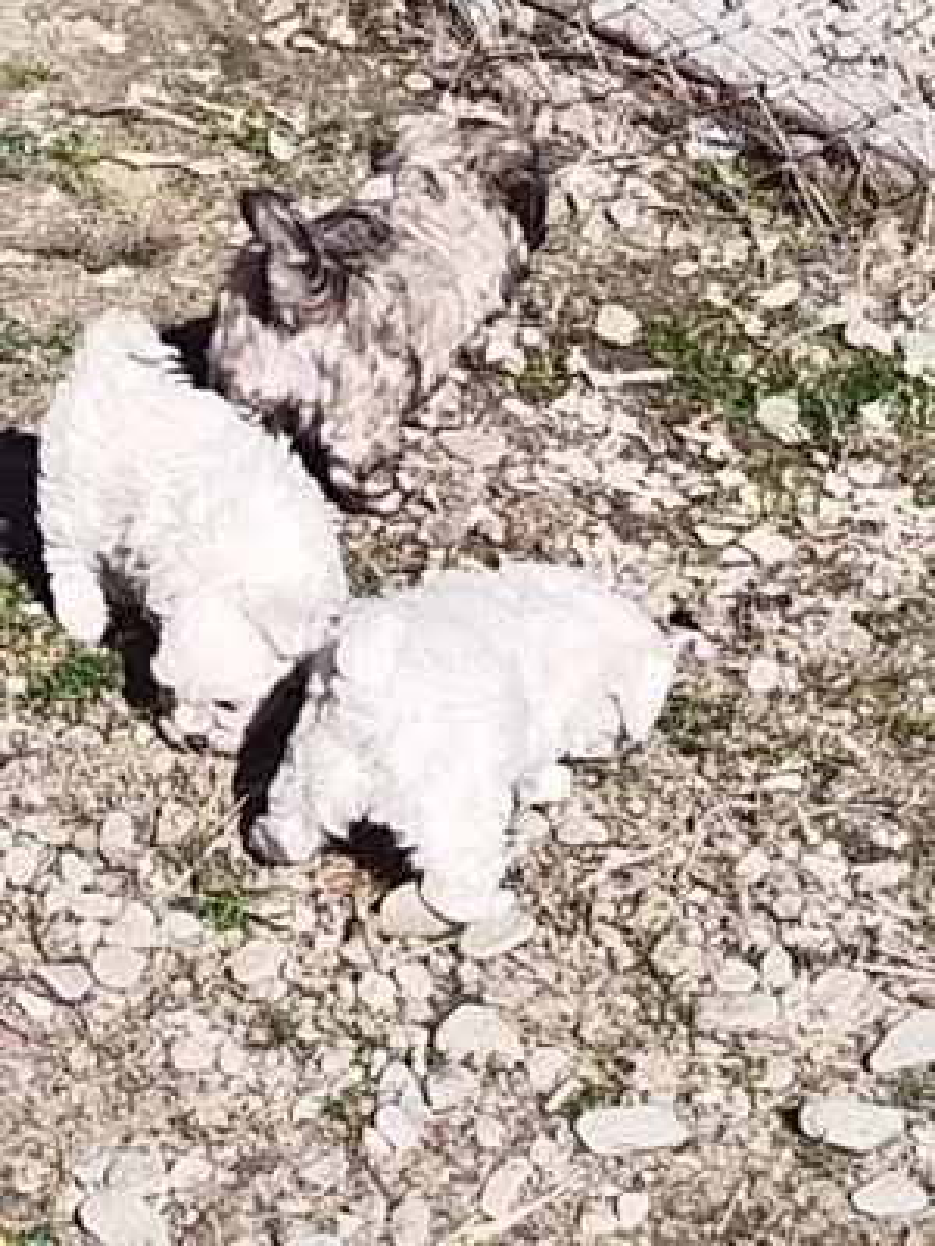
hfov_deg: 10.4
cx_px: 468
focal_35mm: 143
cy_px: 623
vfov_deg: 13.8
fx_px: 5150
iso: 100
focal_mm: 4.95
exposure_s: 1/1295
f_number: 1.9
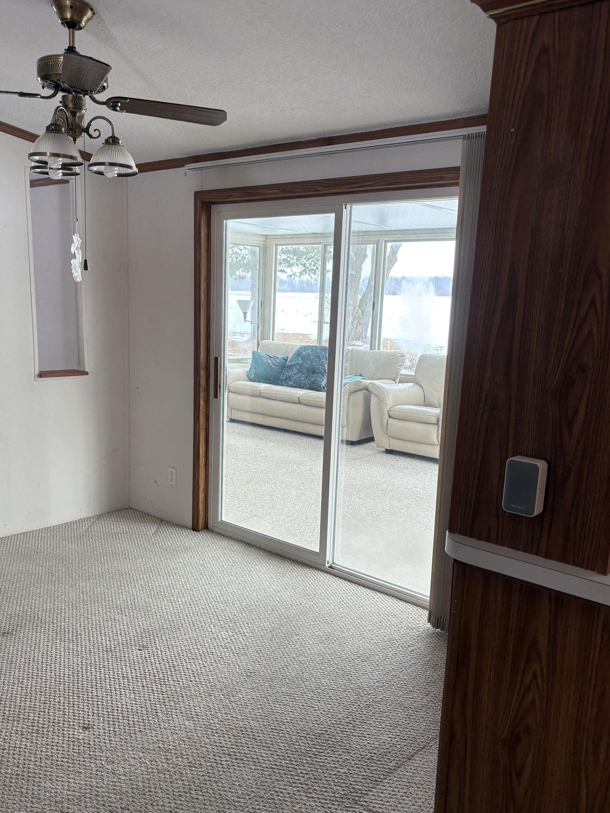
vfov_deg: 58.3
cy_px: 434
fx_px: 728
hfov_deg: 45.4
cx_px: 272
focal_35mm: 31
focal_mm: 5.96
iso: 80
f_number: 1.6
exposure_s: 1/120
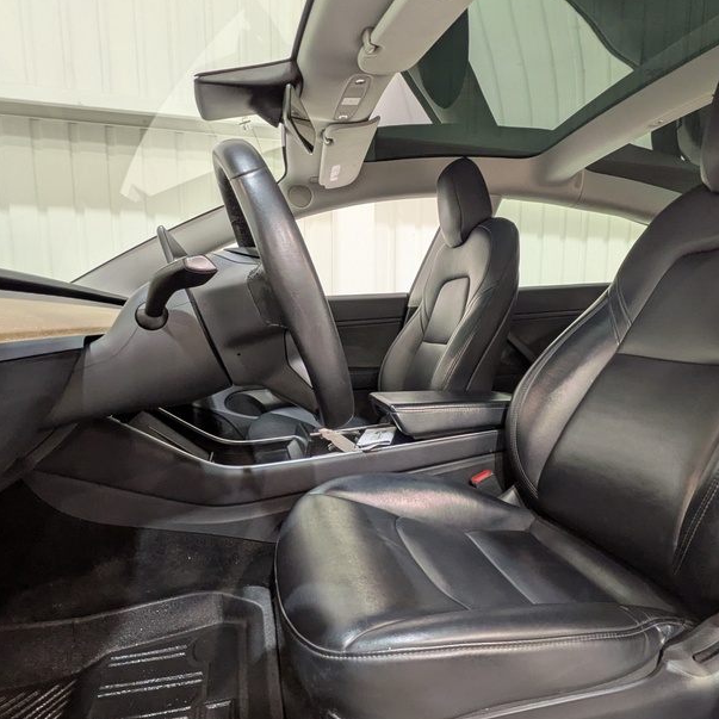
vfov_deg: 72.0
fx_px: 493
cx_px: 377
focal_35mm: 21
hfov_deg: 72.1
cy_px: 393
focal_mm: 1.83
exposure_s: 1/30
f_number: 2.2
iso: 74
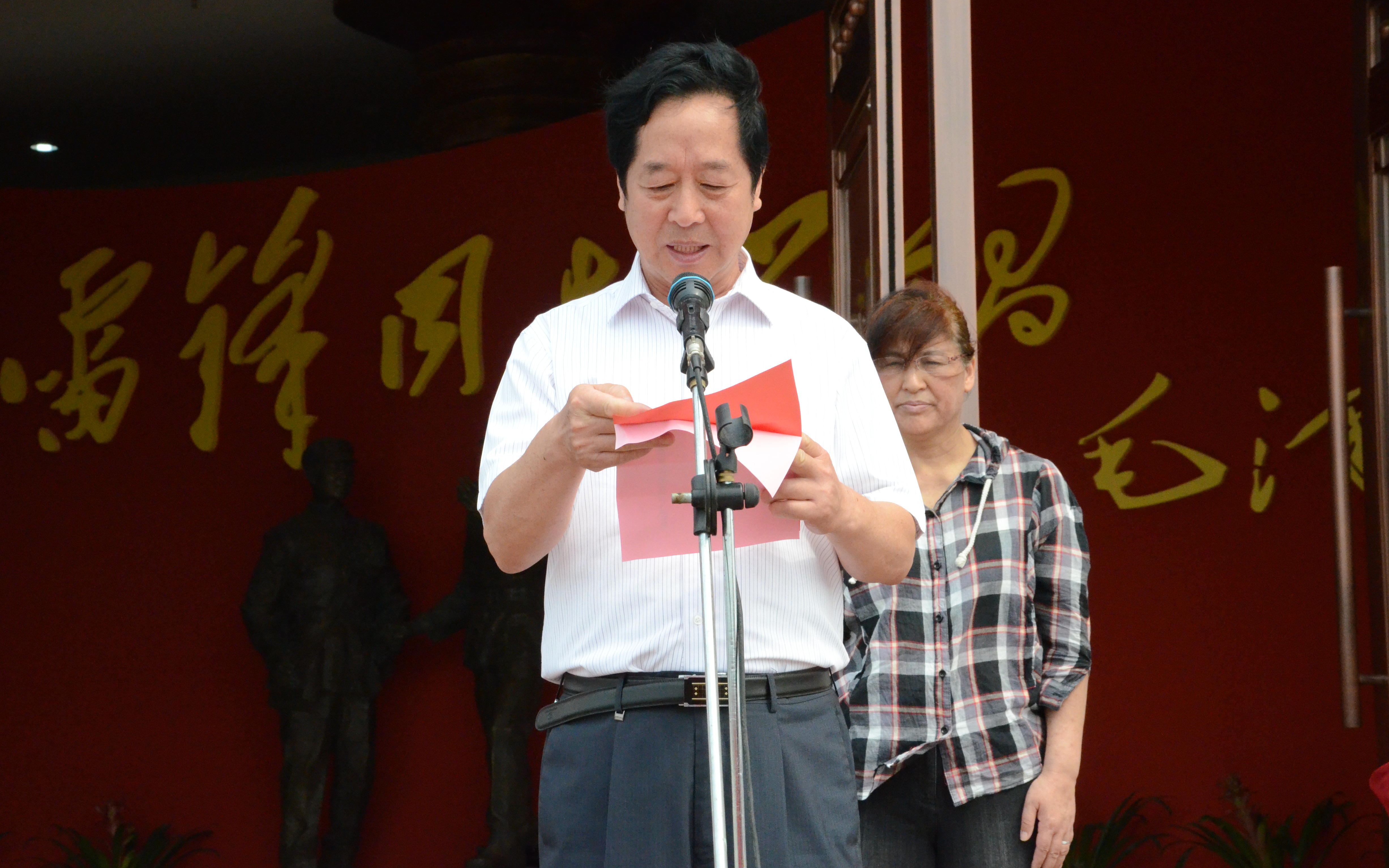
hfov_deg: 21.9
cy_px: 438
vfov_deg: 13.8
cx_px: 693
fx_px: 3596
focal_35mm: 95
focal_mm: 62
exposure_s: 1/2500
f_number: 13
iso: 4000
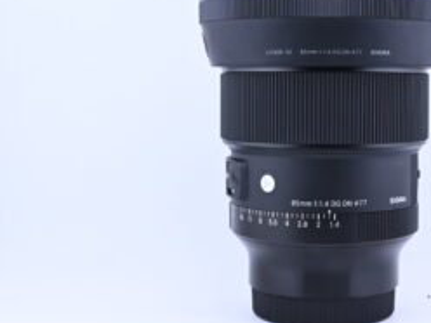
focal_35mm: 70
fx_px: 872
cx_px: 318
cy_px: 126
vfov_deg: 21.0
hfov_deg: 27.4
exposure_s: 1/125
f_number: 11
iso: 640
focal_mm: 28
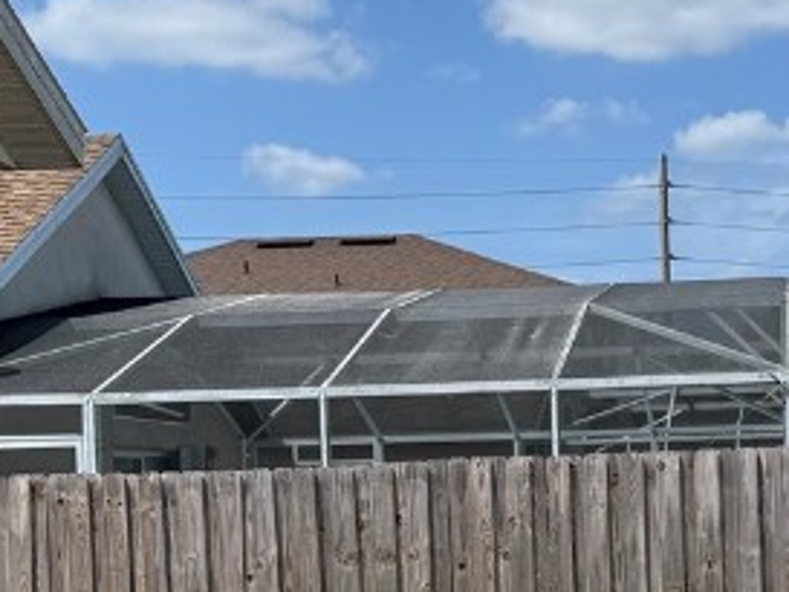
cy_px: 572
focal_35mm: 90
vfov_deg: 16.1
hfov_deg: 21.4
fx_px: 2052
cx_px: 650
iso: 80
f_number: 1.78
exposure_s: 1/6410
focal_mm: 6.76
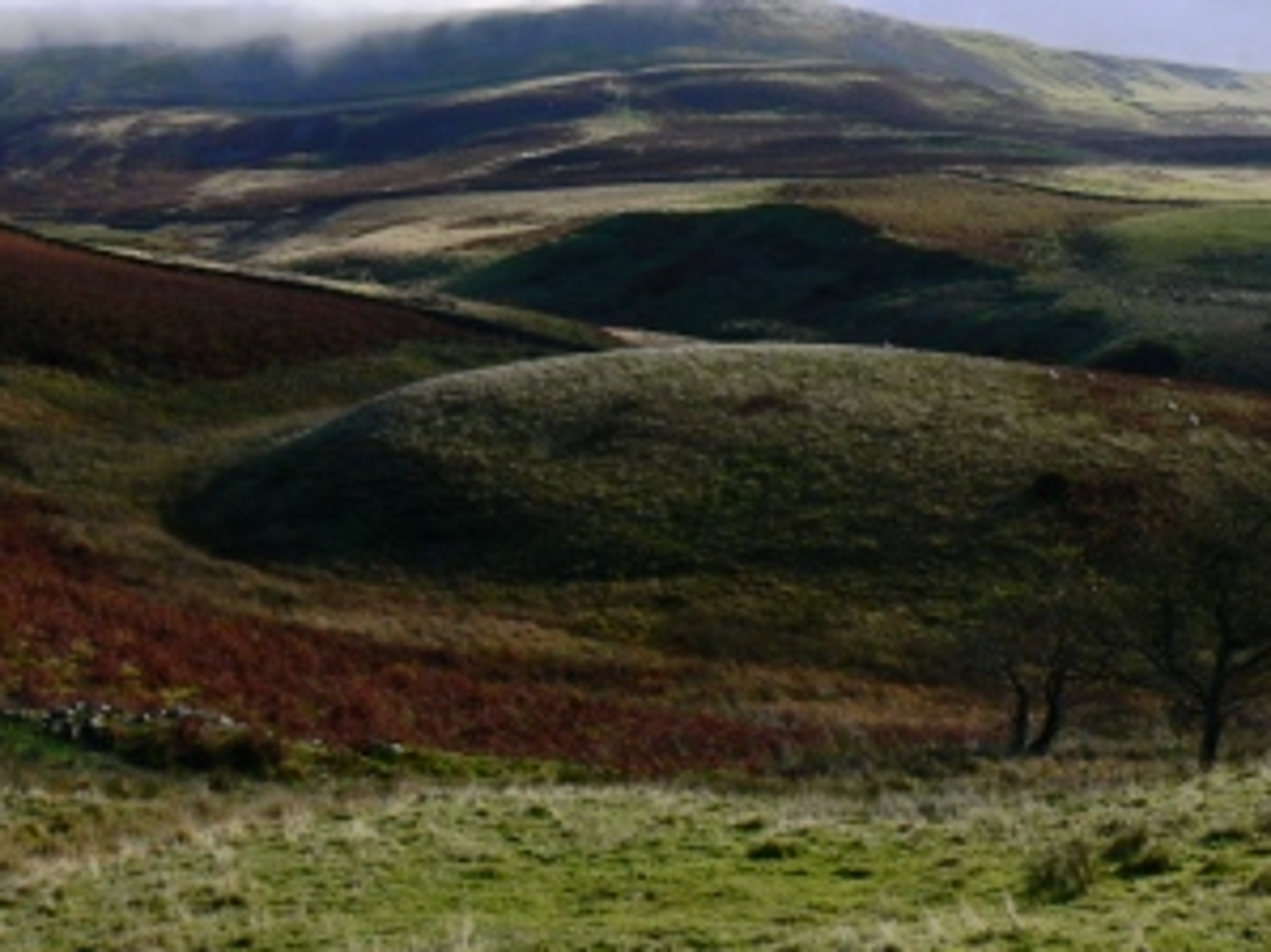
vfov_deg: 27.8
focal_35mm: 52
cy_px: 285
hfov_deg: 36.4
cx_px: 871
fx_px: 1909
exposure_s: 1/400
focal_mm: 6
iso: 80
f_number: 5.6
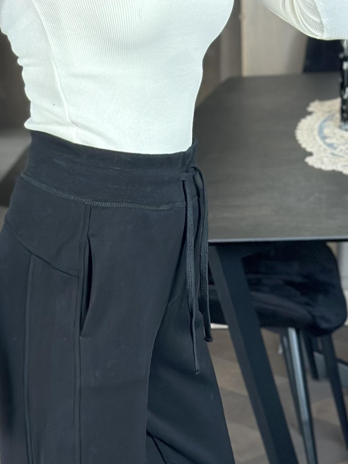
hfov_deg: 13.0
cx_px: 132
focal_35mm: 114
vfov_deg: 16.6
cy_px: 548
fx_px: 1528
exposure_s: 1/60
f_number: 1.78
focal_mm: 6.86
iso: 320
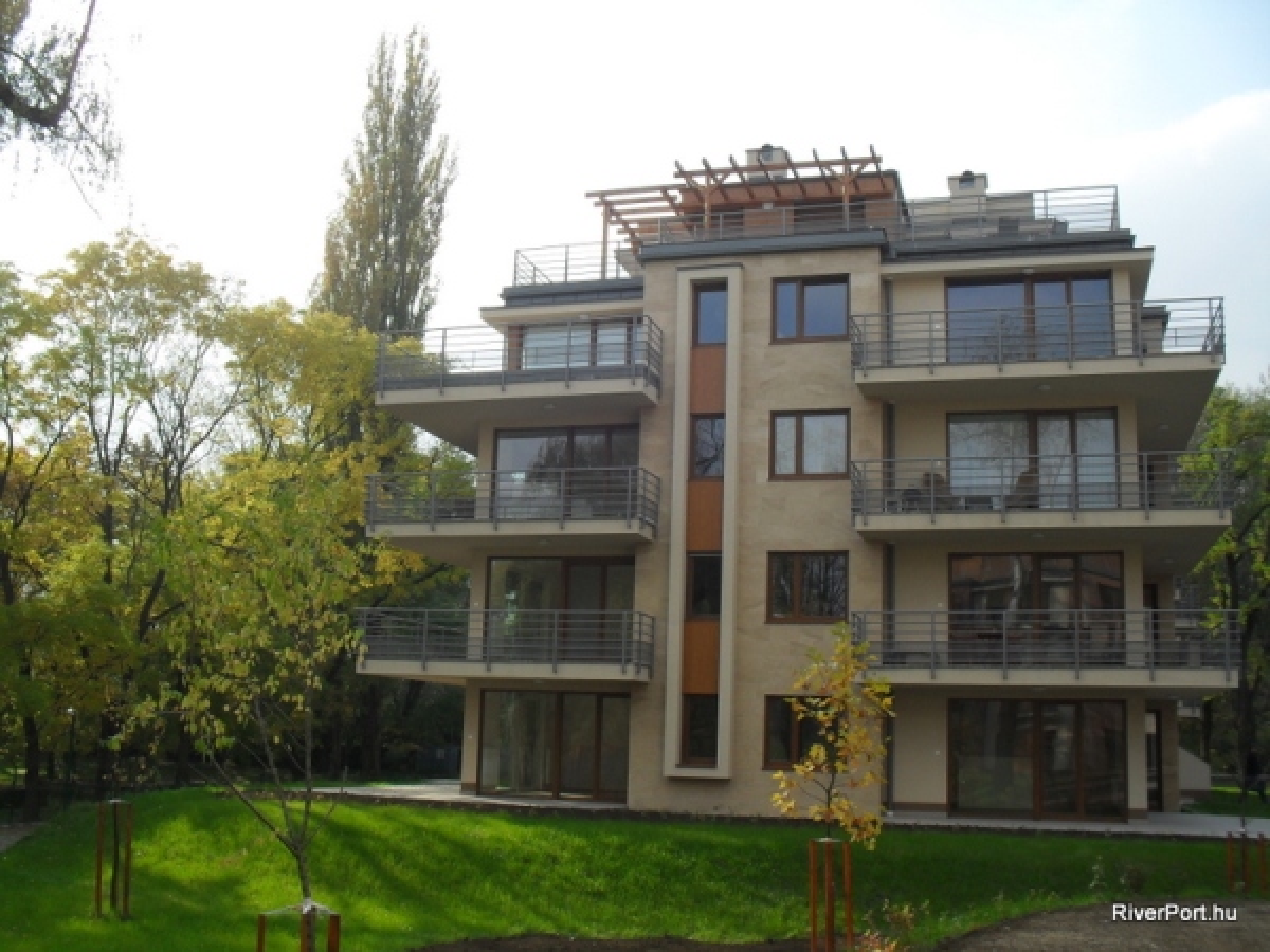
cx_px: 635
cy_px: 476
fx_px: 1284
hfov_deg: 52.6
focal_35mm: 35
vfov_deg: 40.7
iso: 100
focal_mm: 6.3
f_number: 8.4
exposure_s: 1/90
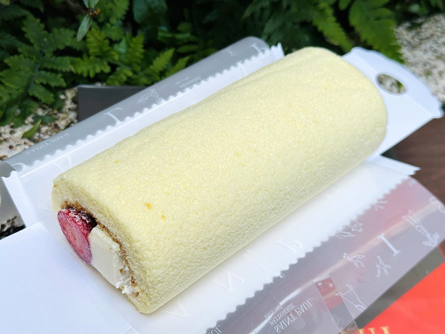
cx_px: 222
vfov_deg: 30.3
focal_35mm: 48
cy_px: 167
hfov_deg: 39.7
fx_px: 617
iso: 50
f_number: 1.78
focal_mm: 6.86
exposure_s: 1/250
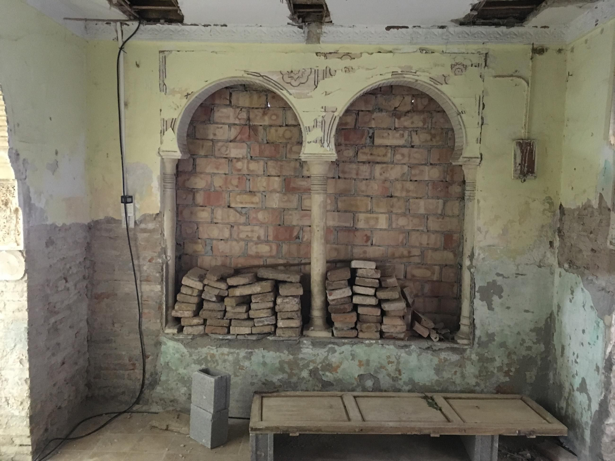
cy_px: 230
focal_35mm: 29
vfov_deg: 48.2
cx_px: 308
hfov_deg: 61.7
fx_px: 515
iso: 500
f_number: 2.2
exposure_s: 1/17
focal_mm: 4.15
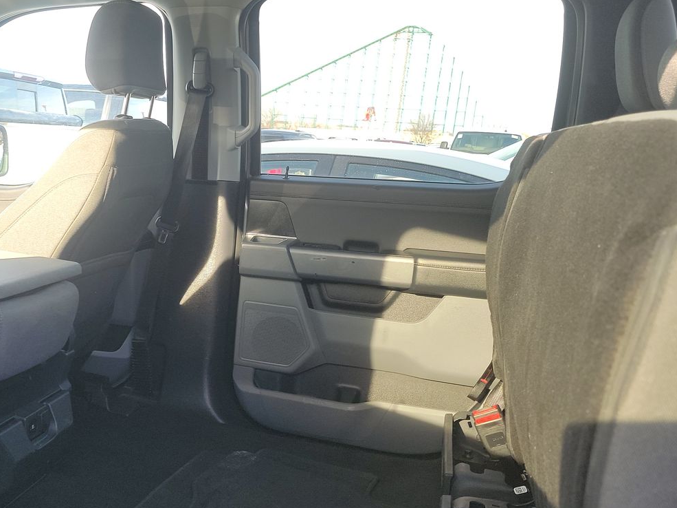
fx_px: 762
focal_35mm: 39
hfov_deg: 45.8
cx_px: 151
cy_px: 268
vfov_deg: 36.8
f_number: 1.8
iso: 59
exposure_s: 1/50
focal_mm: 6.7
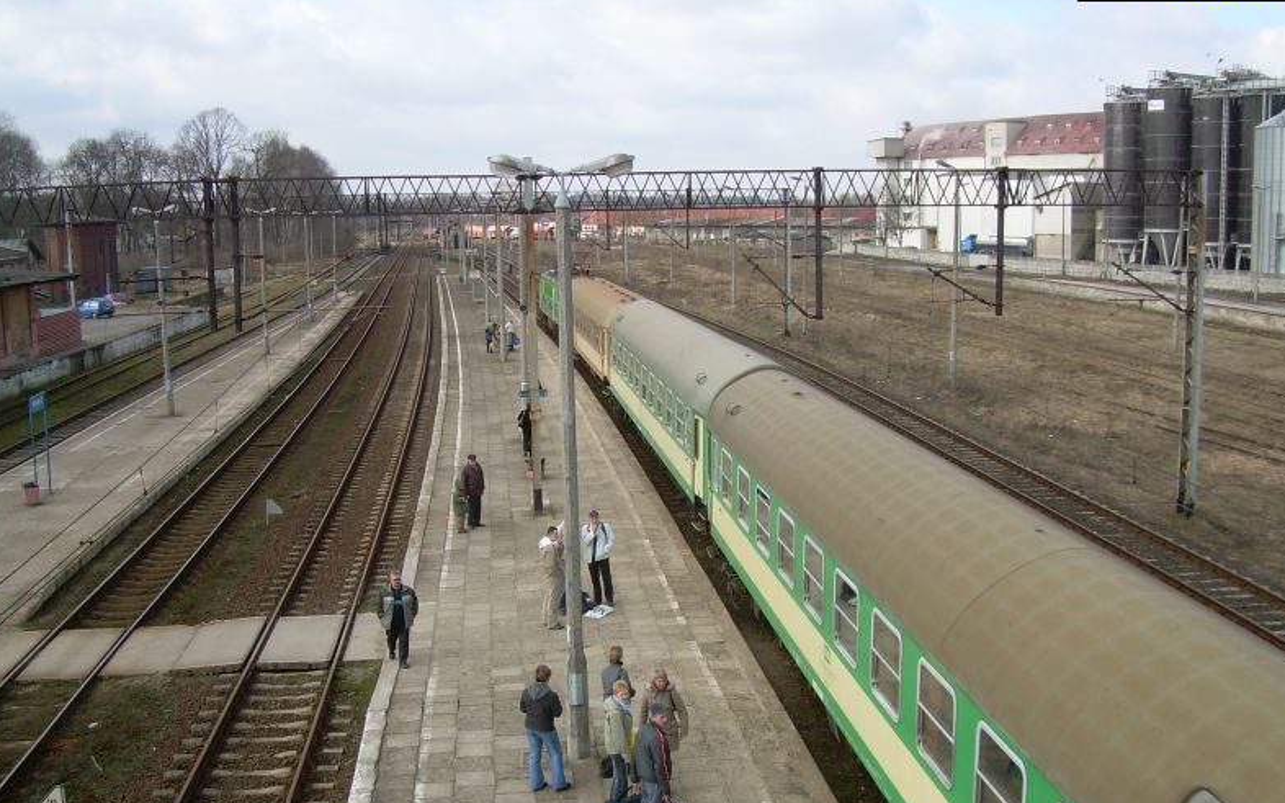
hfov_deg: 48.2
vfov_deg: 31.2
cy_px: 448
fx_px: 1436
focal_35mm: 41
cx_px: 642
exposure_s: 1/210
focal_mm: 6.3
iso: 50
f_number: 4.6
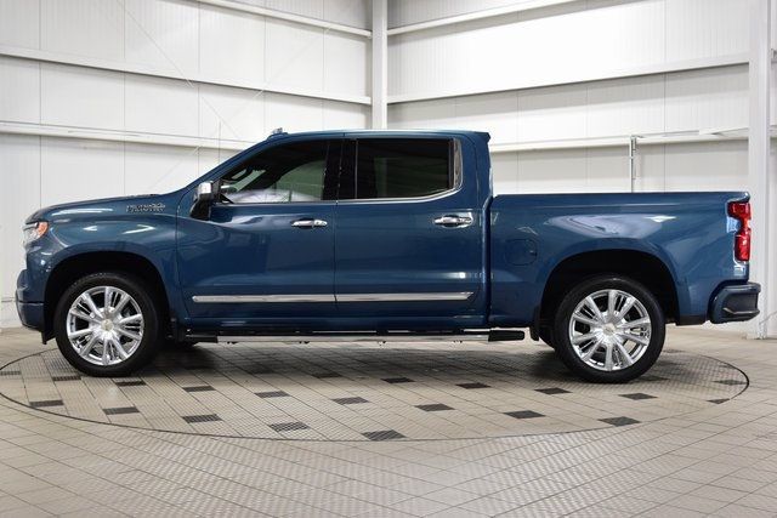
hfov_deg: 43.6
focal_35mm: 45
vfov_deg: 29.9
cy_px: 259
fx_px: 971
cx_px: 388
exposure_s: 1/60
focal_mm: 30
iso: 1600
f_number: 5.6
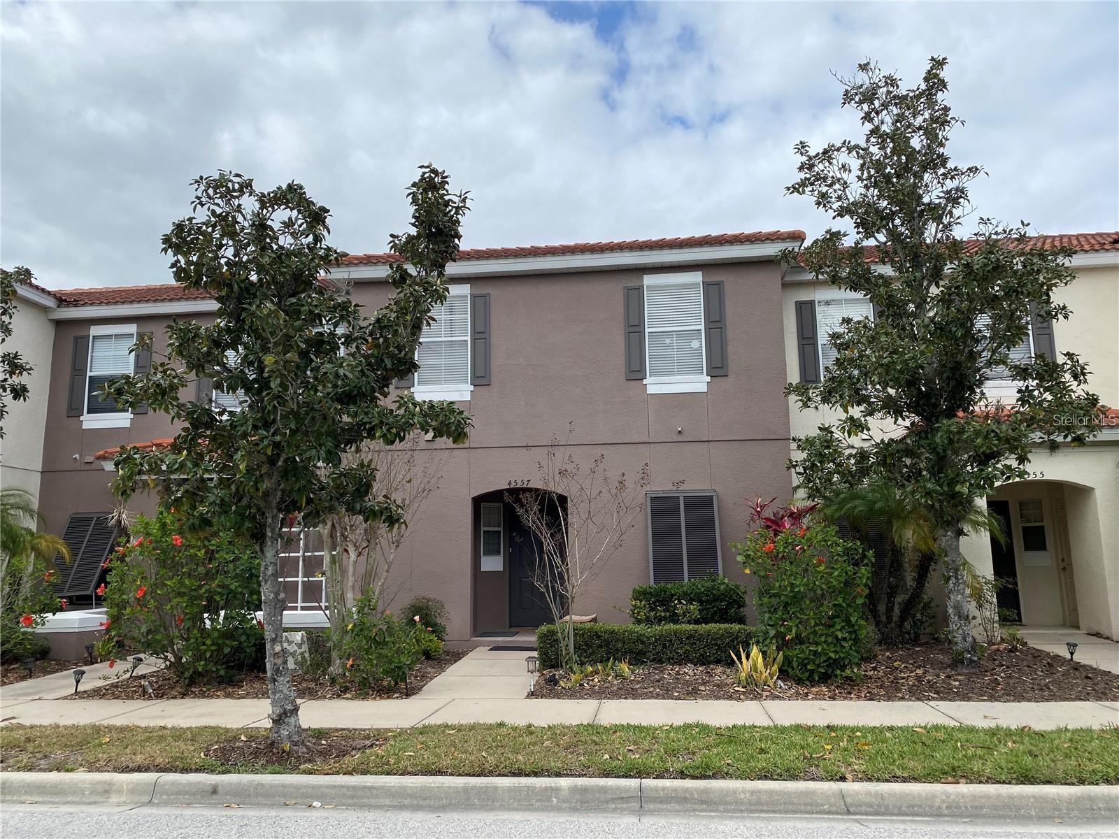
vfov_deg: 53.1
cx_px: 560
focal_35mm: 26
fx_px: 840
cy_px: 420
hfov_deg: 67.3
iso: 32
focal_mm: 4.25
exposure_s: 1/2817
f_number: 1.8
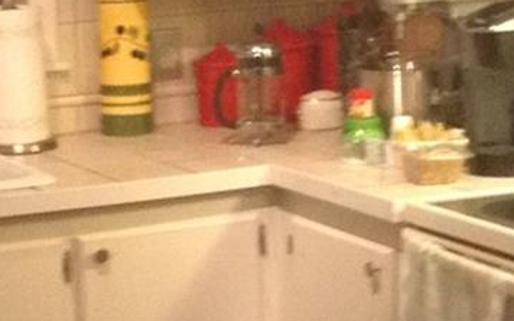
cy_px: 185
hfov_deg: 13.3
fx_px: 2198
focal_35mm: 157
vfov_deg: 8.3
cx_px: 159
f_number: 2.4
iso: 200
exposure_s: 1/24
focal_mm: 3.3
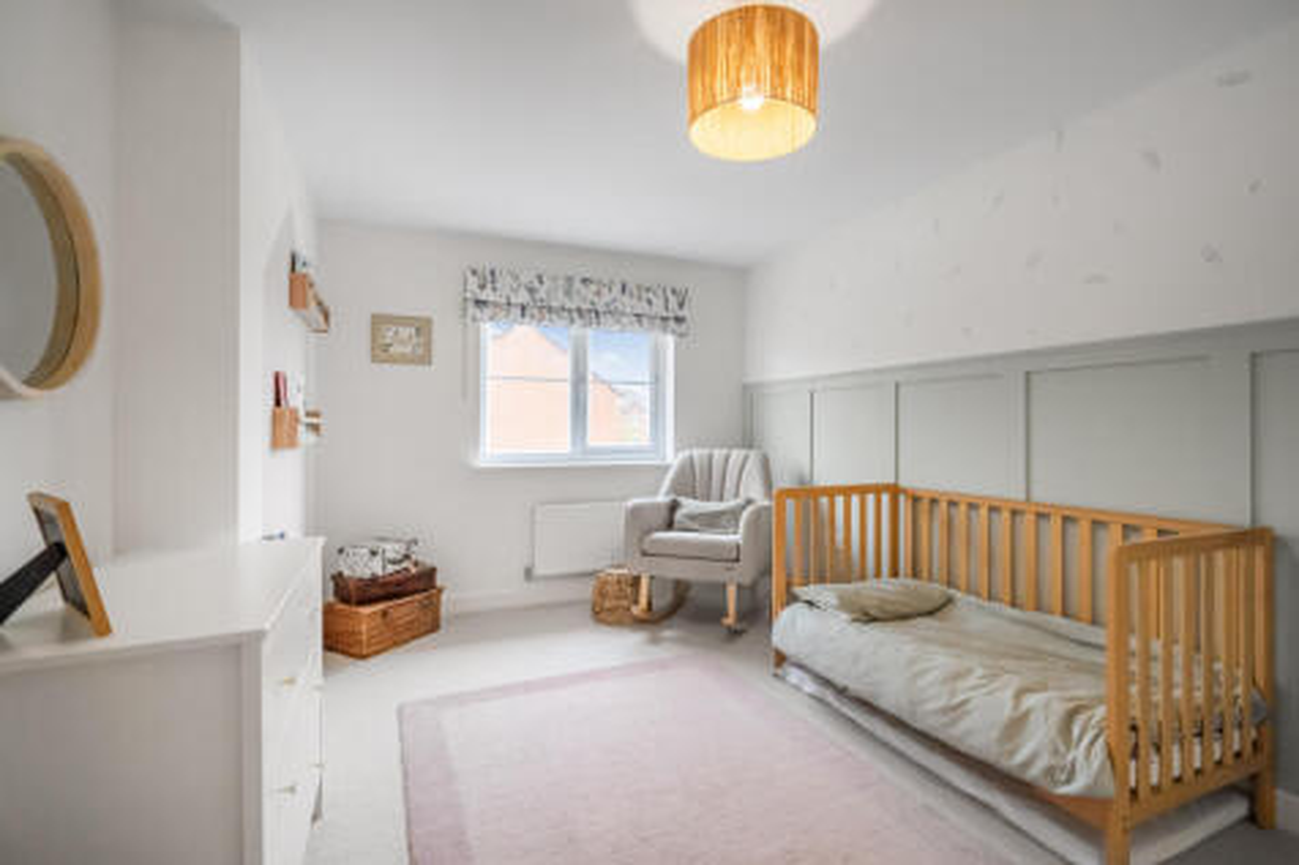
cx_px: 650
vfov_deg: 73.7
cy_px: 432
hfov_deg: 96.8
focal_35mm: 16
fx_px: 577
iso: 2000
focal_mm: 16
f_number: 7.1
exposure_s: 1/200
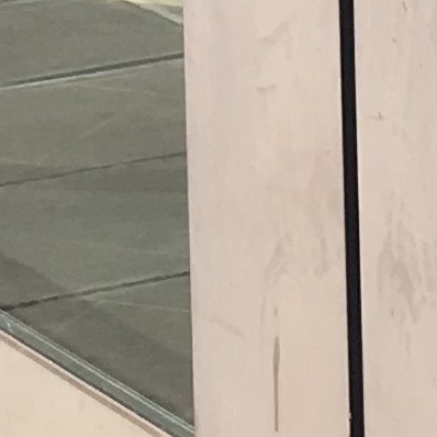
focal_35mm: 260
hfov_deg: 6.7
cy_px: -719
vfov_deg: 6.3
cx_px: 161
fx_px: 3713
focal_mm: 4.15
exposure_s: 1/610
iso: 25
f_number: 2.2
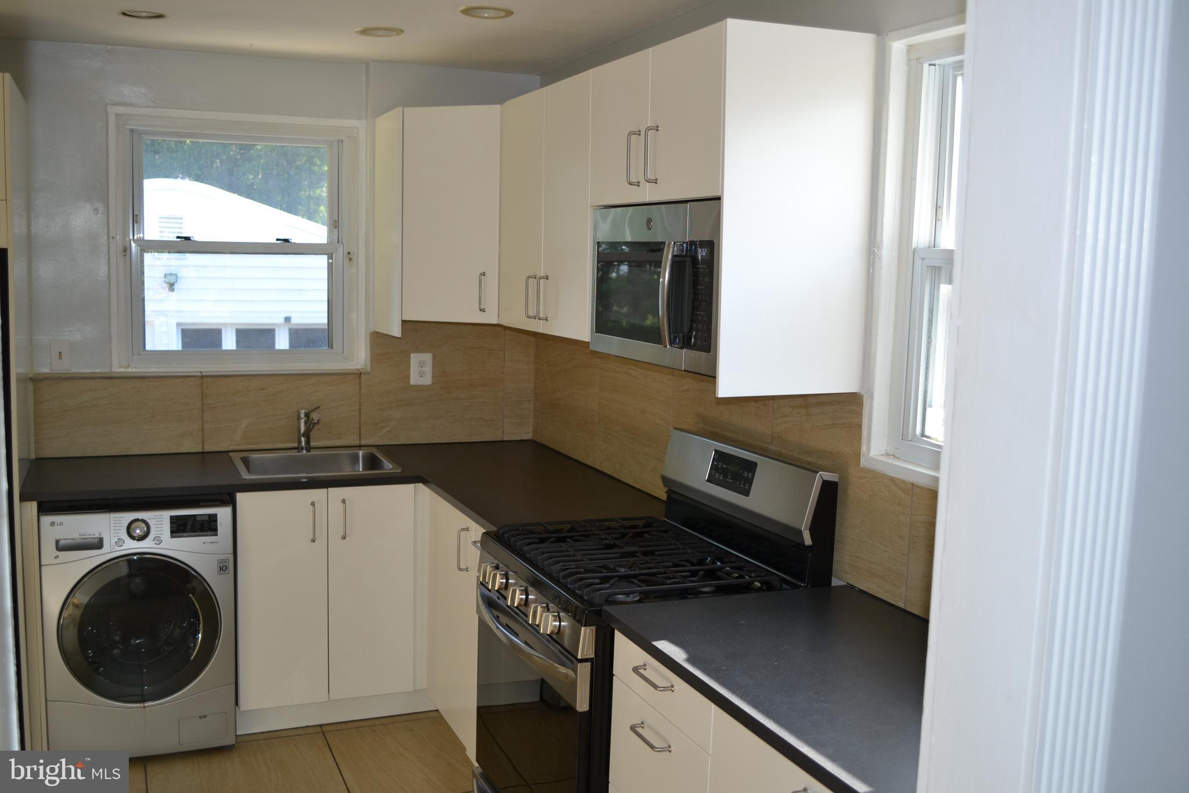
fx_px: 1090
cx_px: 594
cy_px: 396
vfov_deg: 40.0
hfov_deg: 57.2
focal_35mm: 33
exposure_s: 1/80
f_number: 4
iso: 200
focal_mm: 22
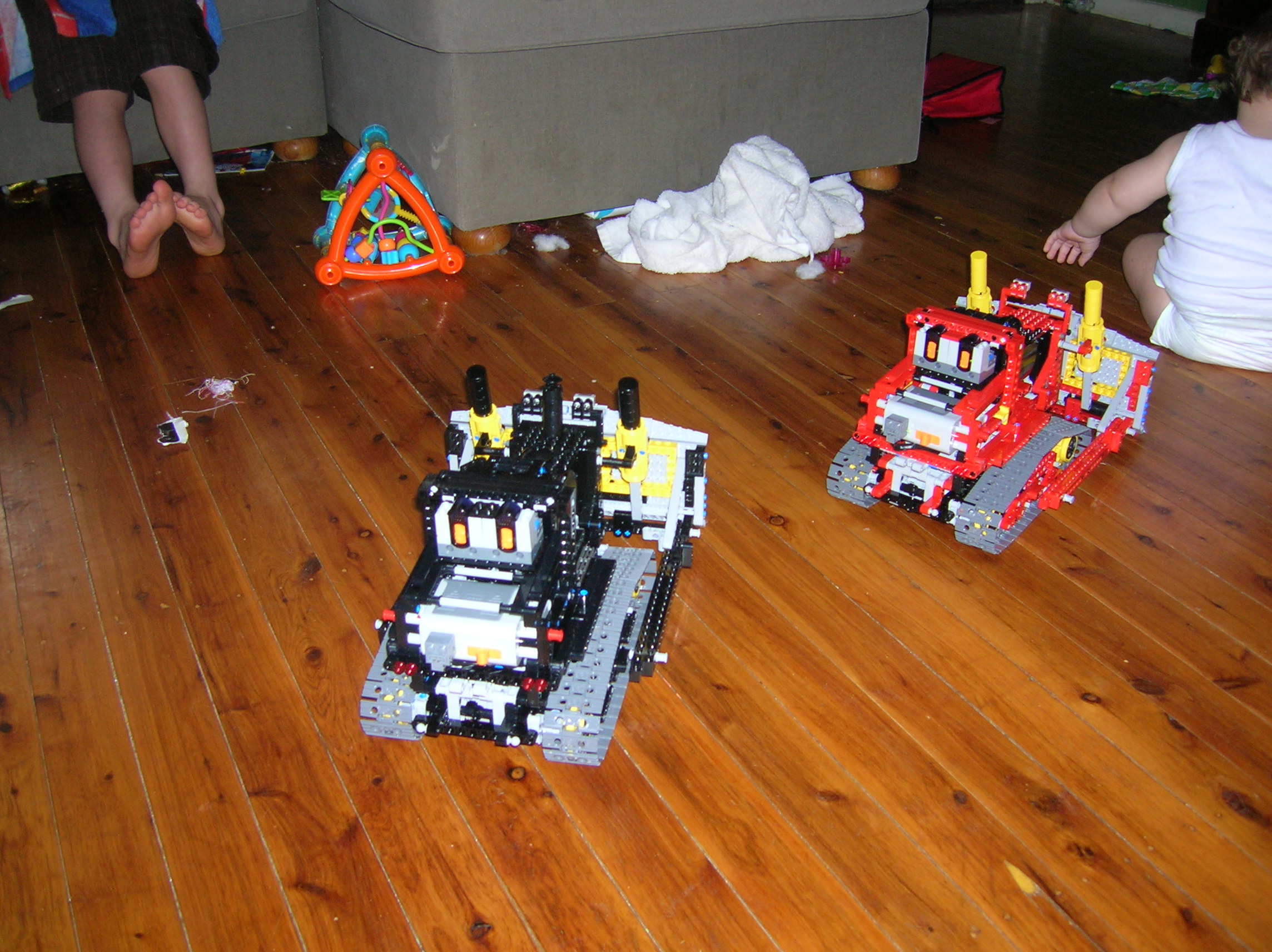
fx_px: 1248
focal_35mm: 34
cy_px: 476
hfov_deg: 54.0
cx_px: 636
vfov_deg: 41.7
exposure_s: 1/60.1
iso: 79
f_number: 2.9
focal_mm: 5.7
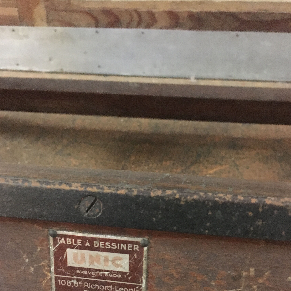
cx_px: 143
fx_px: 333
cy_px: 197
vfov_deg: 46.4
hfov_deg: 47.2
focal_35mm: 35
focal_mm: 4.15
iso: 500
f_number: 2.2
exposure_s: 1/17
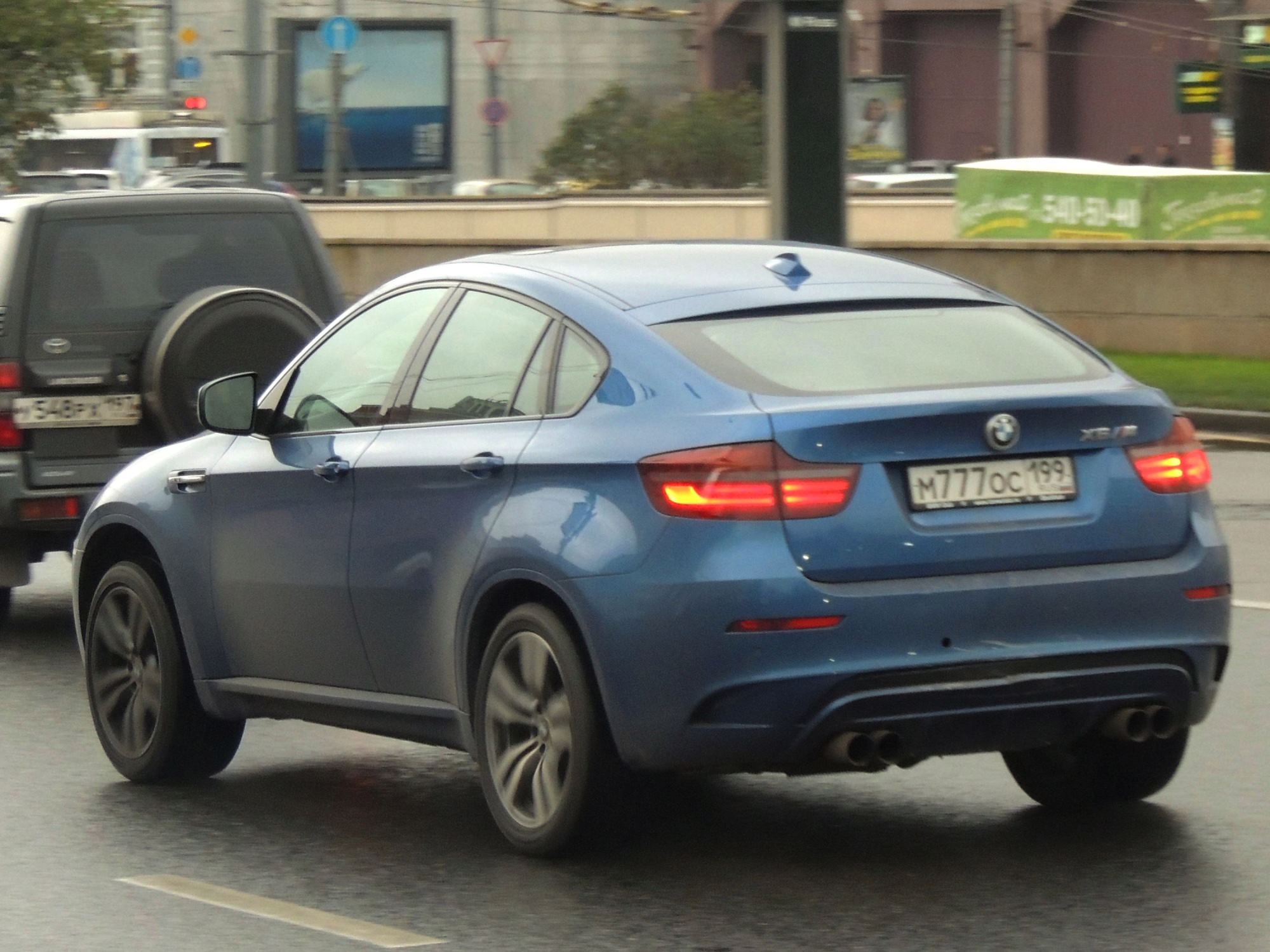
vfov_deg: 12.3
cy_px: 476
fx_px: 4403
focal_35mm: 120
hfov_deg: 16.4
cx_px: 635
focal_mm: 21.4
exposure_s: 1/200
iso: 560
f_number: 4.2
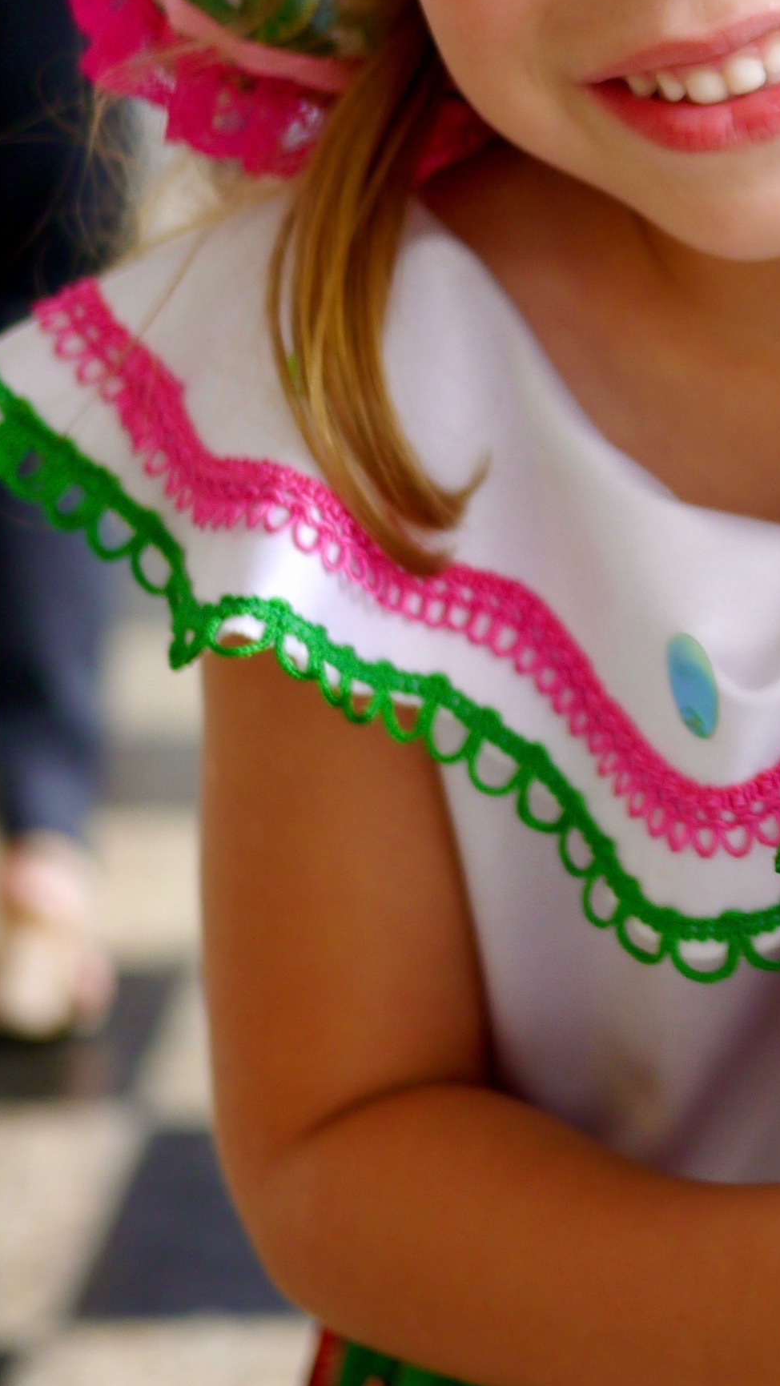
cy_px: 209
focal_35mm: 116
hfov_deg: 10.2
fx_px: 4264
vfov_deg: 18.2
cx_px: 1007
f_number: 1.7
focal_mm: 20
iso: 160
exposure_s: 1/200
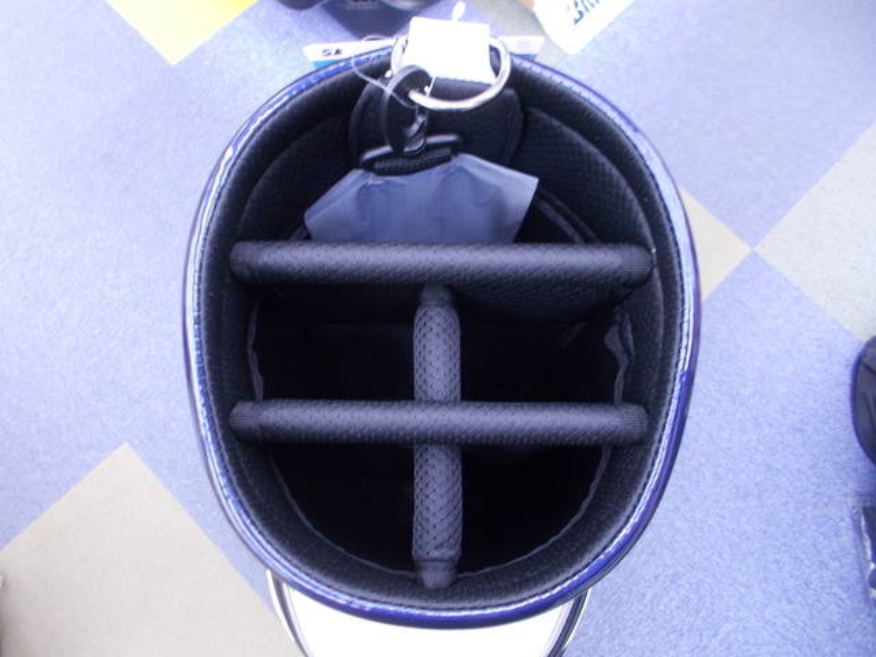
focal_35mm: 26
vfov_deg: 53.1
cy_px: 328
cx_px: 438
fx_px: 658
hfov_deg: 67.3
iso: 200
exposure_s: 1/8
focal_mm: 4.6
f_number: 3.2
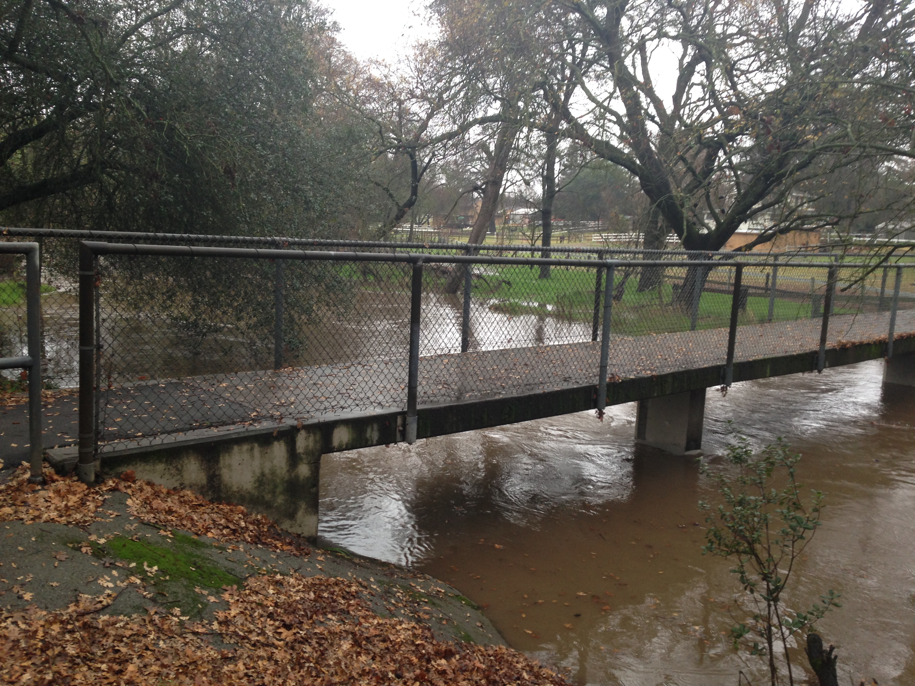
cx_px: 458
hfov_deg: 55.4
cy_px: 343
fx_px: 872
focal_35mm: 33
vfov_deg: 42.9
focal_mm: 4.12
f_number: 2.4
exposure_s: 1/20
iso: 50
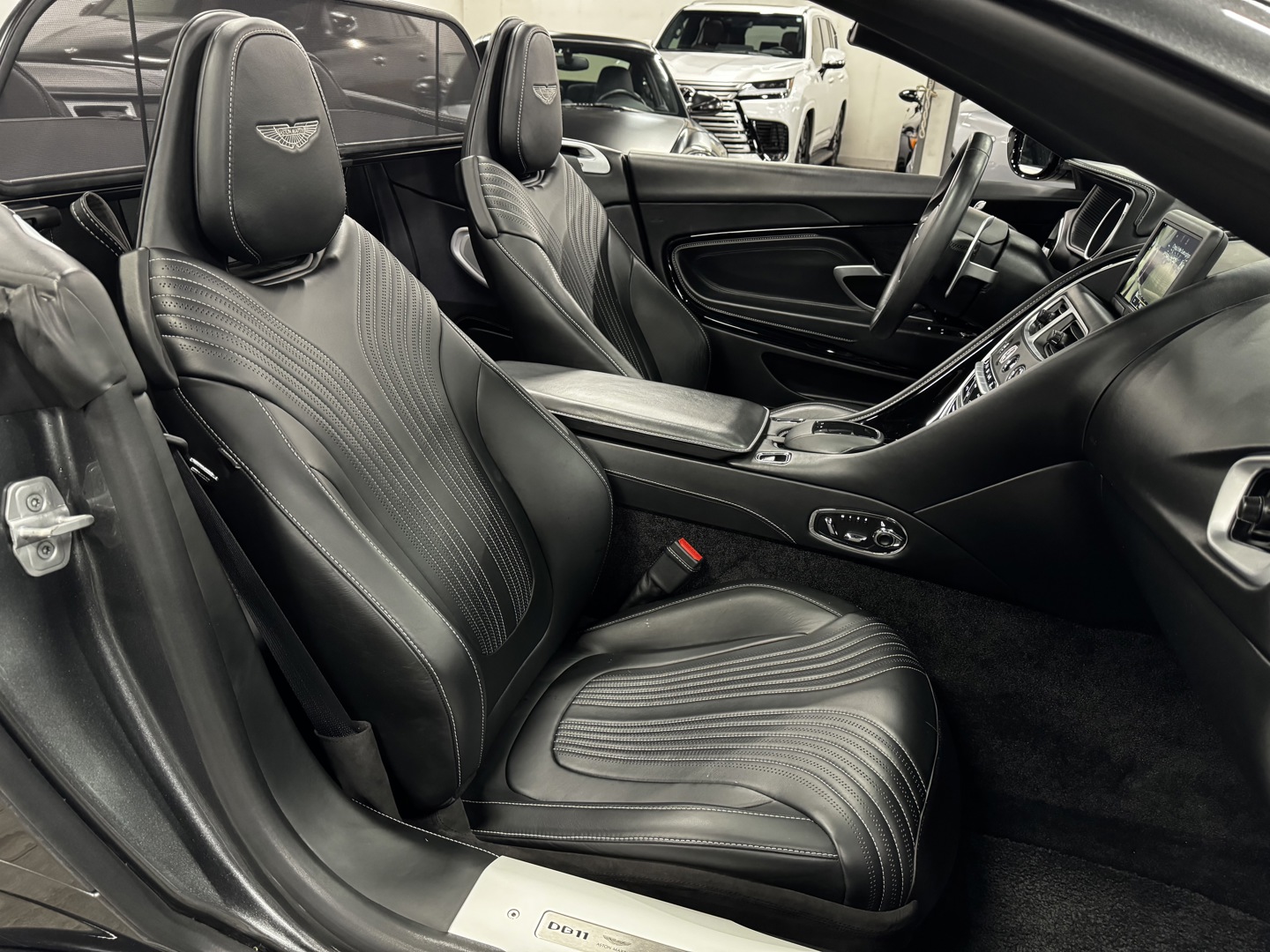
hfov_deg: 71.6
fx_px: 881
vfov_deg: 56.8
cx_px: 635
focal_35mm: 24
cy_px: 476
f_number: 1.78
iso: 800
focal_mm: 6.86
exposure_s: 1/38
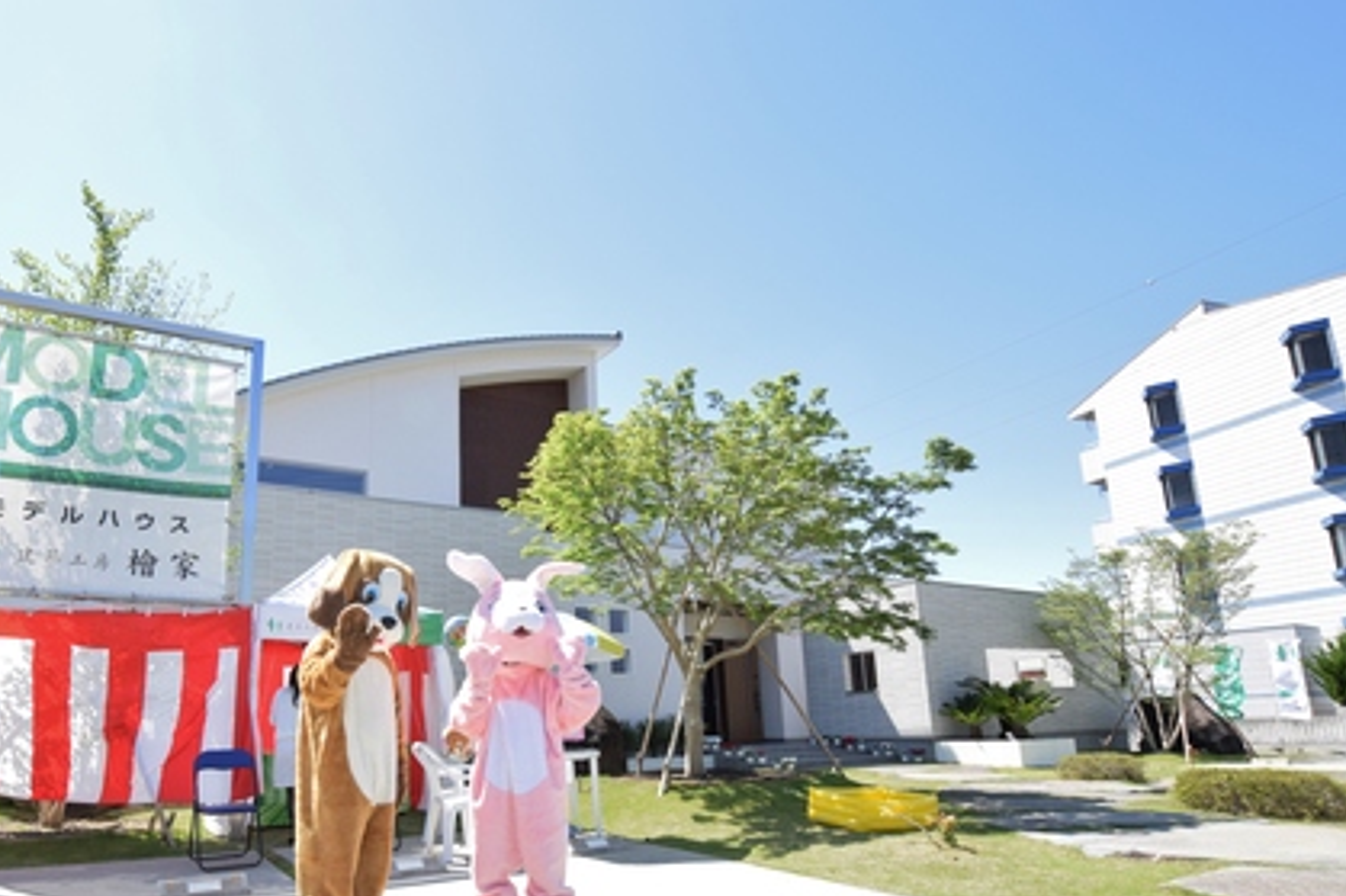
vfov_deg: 56.9
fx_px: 809
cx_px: 517
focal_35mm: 22
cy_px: 584
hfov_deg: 78.3
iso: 800
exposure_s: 1/500
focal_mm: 11
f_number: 9
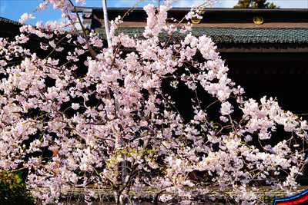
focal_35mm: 110
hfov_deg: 18.6
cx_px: 154
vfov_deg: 12.5
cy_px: 102
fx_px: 941
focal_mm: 110
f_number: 6.7
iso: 50
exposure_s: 1/125
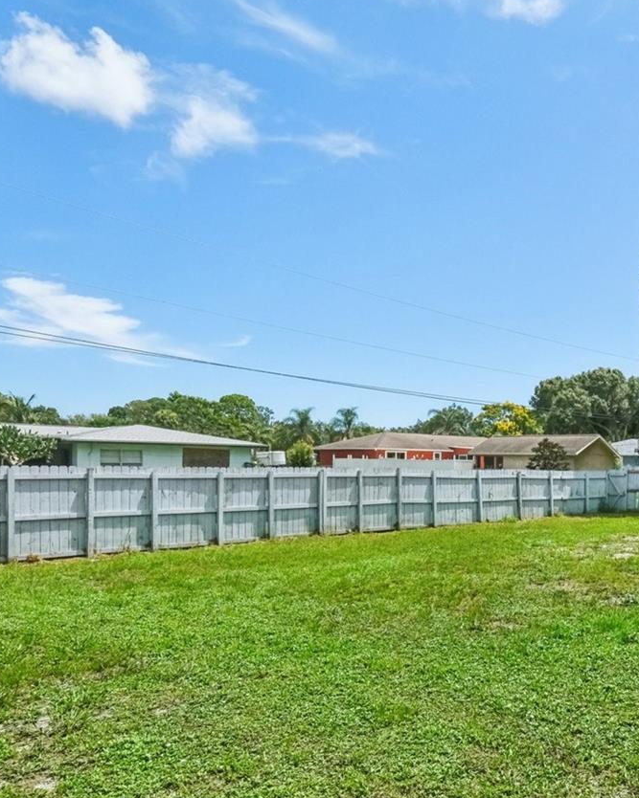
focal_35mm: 27
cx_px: 508
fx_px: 638
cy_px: 484
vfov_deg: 63.4
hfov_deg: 50.1
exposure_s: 1/5800
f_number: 7.1
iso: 1600
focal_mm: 10
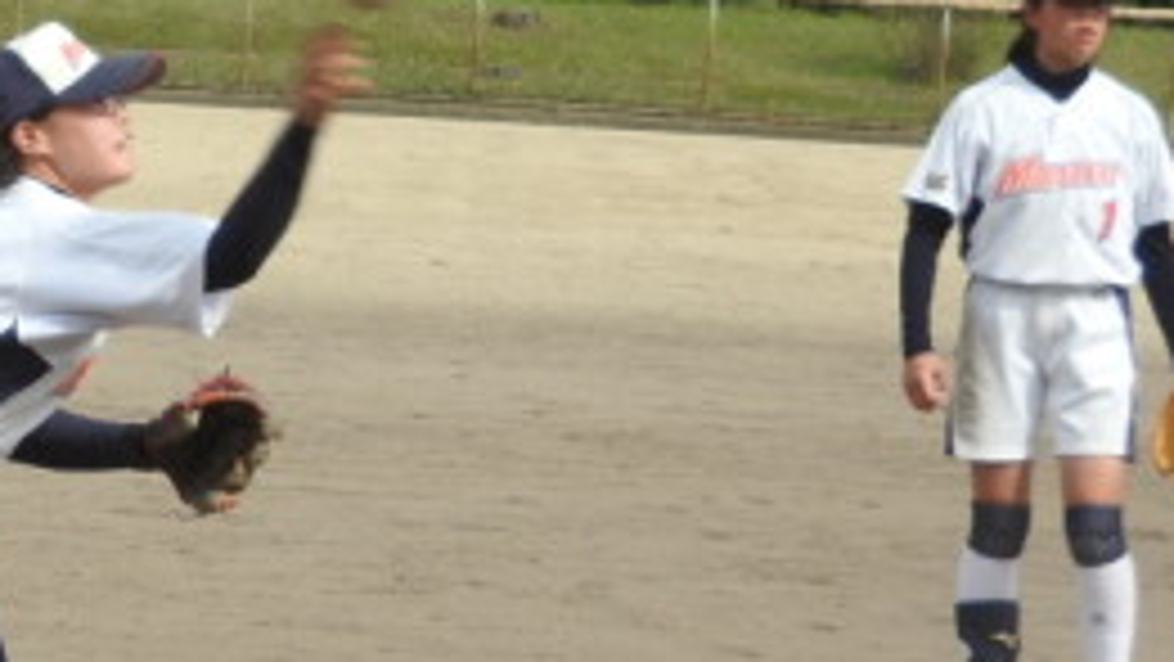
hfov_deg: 7.5
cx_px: 72
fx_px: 8968
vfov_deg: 4.2
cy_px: 423
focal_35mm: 288
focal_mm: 20.6
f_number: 5
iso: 100
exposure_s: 1/500
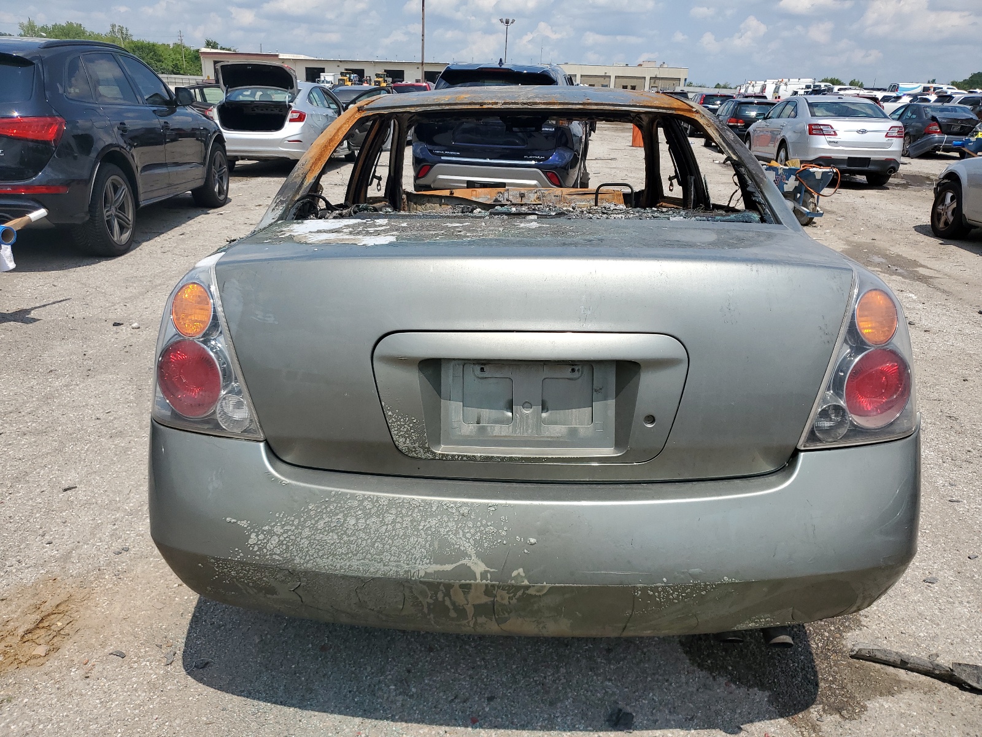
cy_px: 368
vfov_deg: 53.1
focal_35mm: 26
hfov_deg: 67.3
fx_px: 738
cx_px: 491
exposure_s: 1/5000
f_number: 1.5
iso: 50
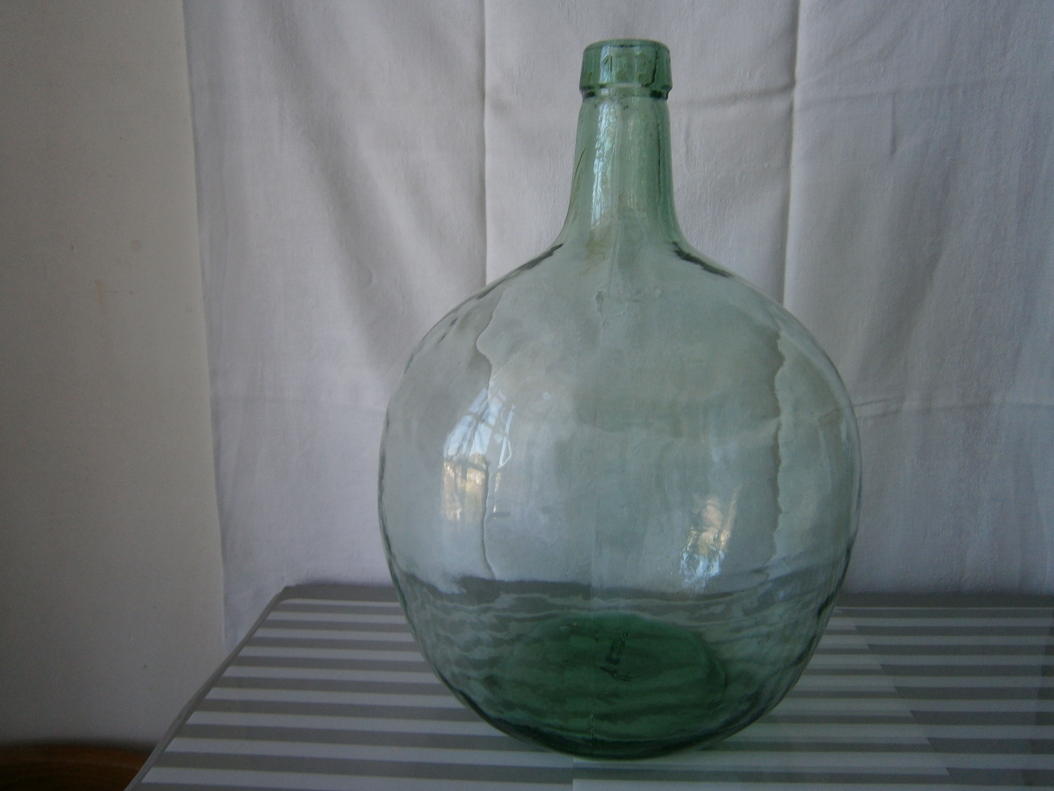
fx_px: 792
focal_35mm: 26
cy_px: 396
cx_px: 527
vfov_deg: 53.1
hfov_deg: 67.3
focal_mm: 4.7
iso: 80
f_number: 2.8
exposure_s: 1/30
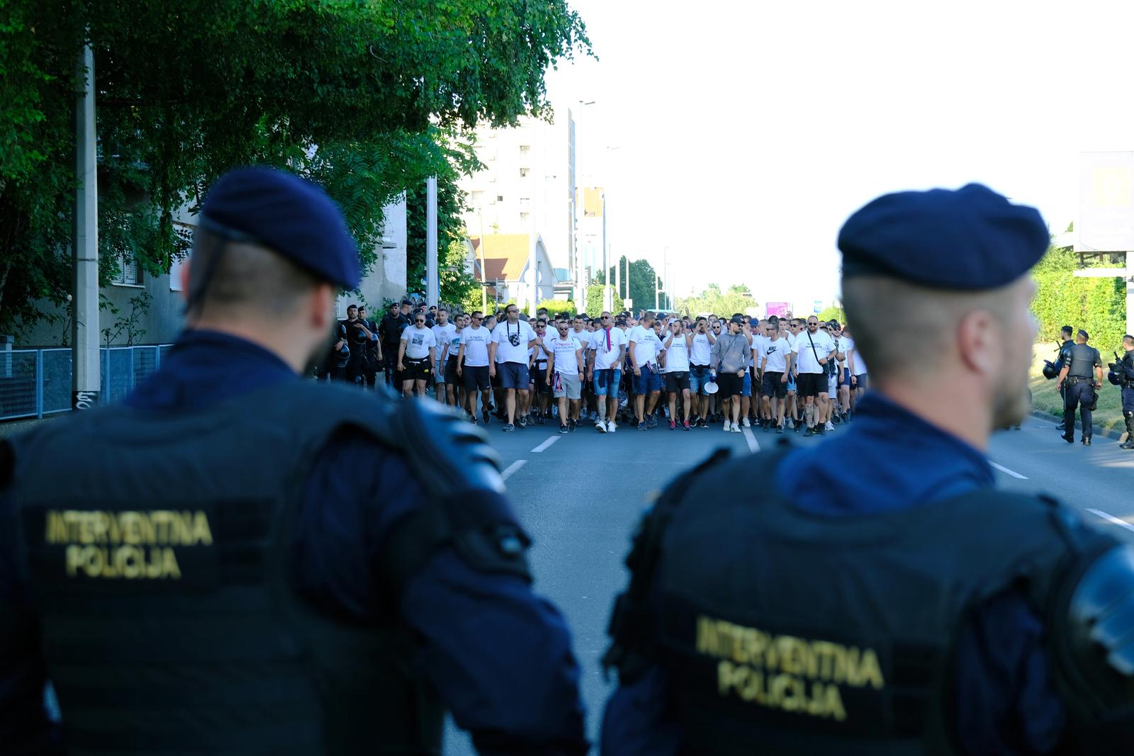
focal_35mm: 75
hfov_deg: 27.0
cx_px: 567
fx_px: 2363
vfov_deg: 18.2
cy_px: 378
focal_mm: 50
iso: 200
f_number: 4
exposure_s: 1/200
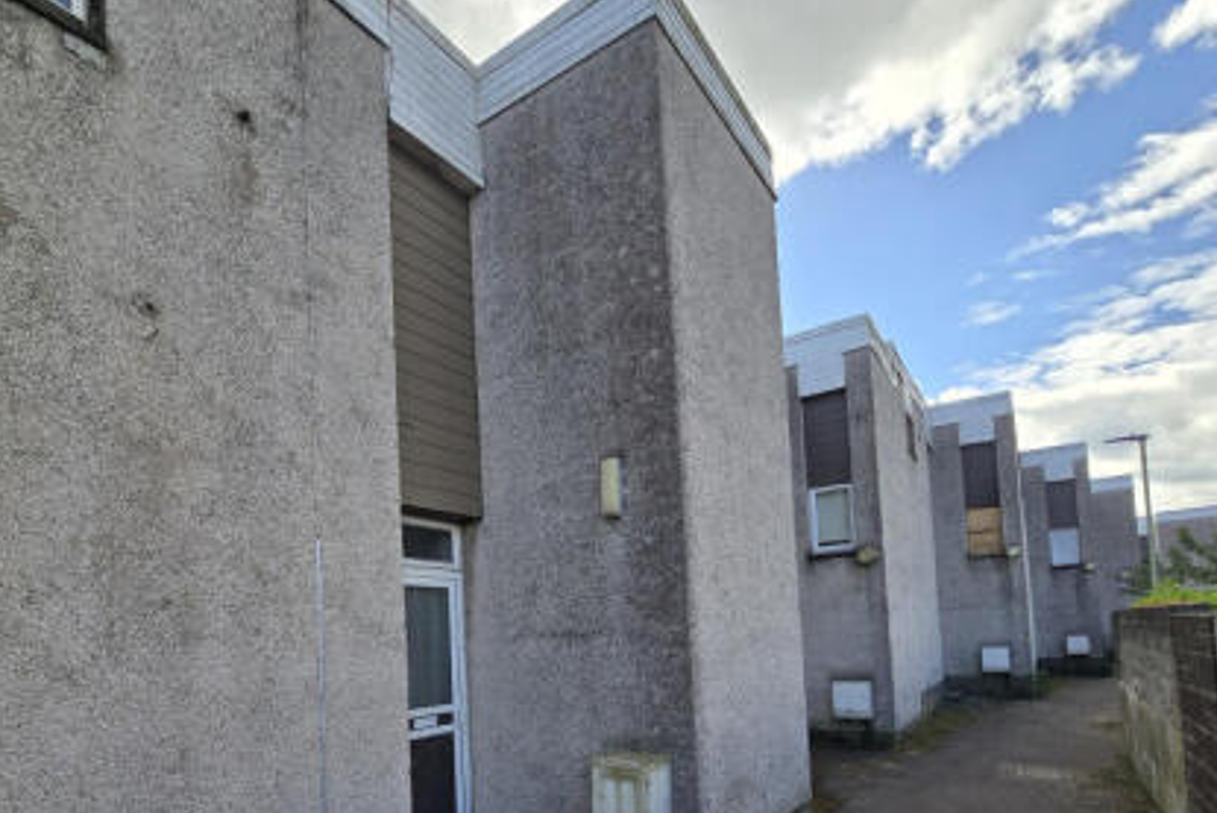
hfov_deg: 86.0
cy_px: 618
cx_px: 500
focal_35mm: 19
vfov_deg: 60.7
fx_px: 642
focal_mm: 2.2
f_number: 2.2
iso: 50
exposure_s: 1/1099
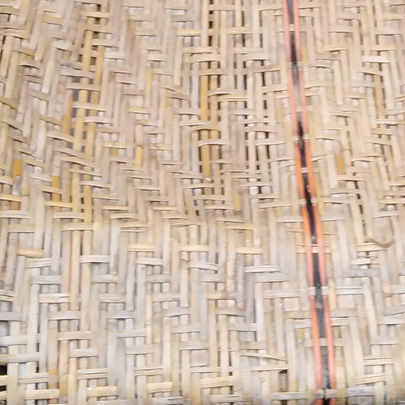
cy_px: -38
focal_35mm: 88
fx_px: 1165
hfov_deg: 19.6
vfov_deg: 19.0
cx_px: 307
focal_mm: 3.59
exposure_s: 1/50
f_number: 1.8
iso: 130
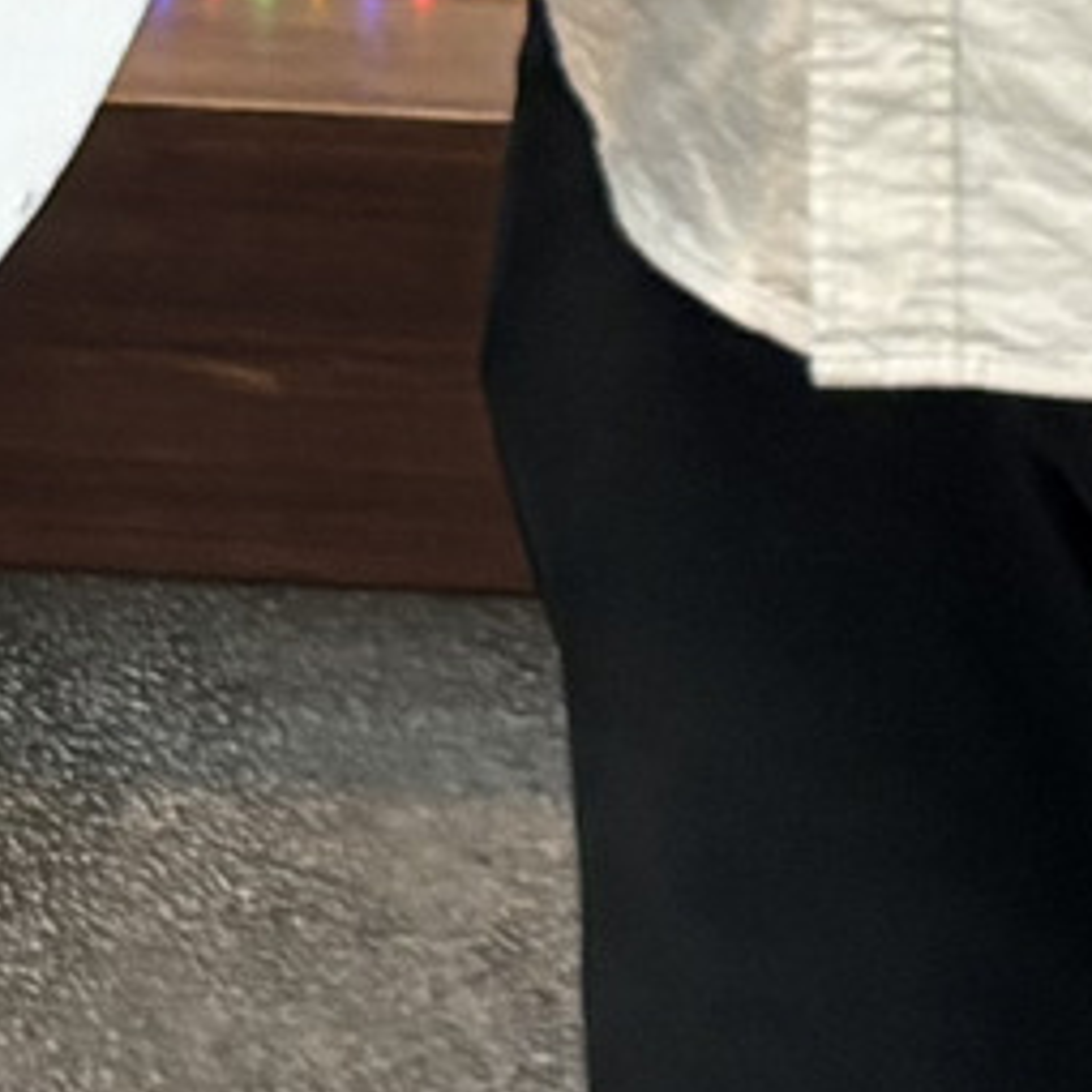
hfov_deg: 7.6
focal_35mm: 231
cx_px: 128
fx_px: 8244
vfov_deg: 7.4
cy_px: -702
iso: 125
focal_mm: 5.96
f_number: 1.6
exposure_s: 1/60
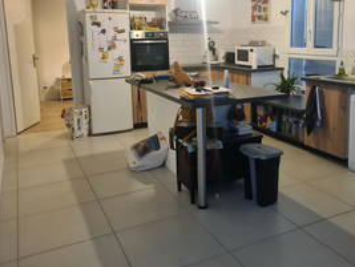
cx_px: 215
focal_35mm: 35
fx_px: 359
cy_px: 94
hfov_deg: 52.2
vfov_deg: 40.4
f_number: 1.8
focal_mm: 5.4
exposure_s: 1/50
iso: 640
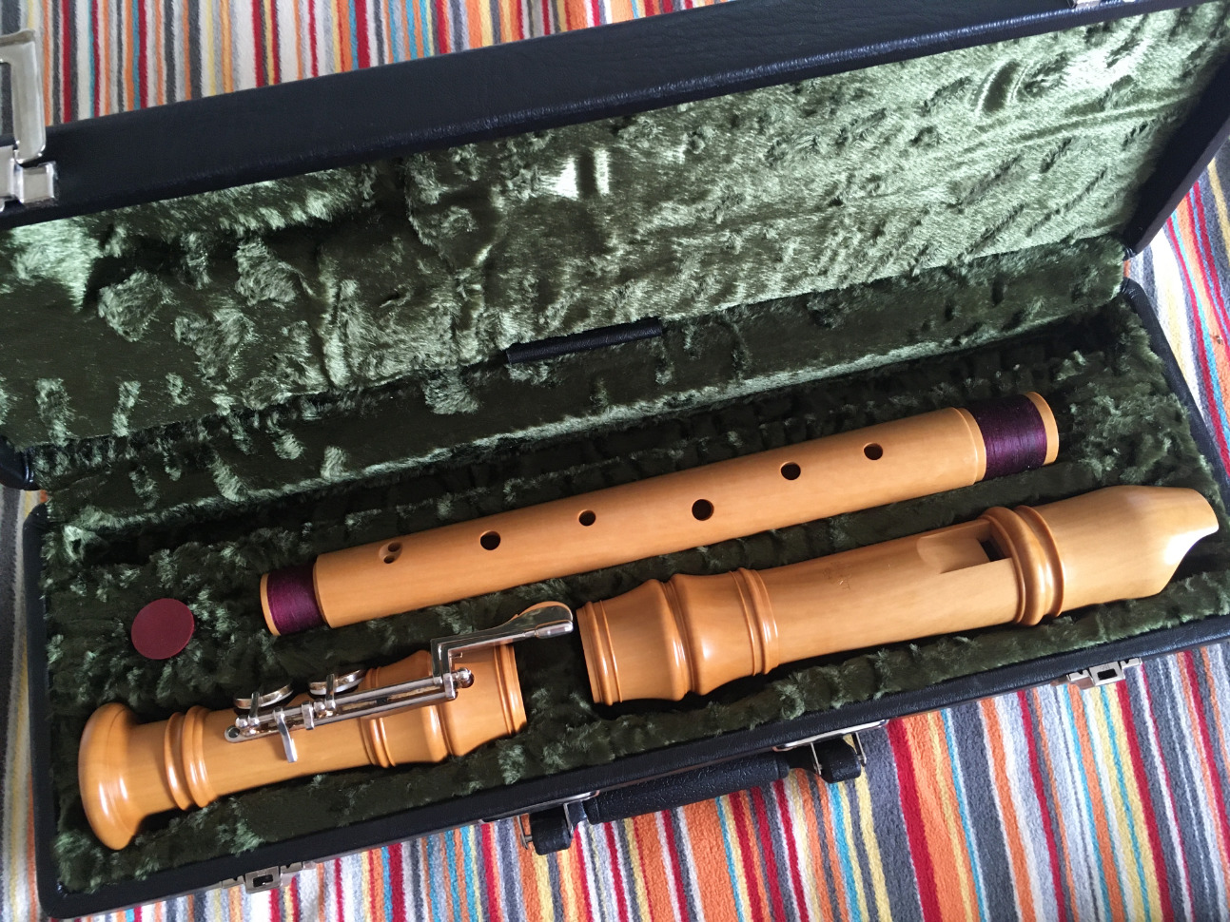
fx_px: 1031
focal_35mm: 29
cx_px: 615
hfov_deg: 61.7
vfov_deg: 48.2
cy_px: 461
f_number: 2.2
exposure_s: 1/33
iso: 200
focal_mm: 4.2
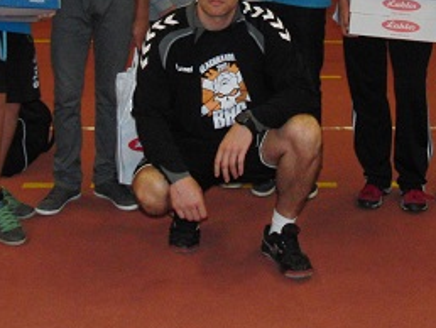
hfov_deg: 22.7
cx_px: 277
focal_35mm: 86
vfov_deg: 16.8
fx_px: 1084
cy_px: -3
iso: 400
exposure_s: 1/60
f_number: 3
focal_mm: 6.5
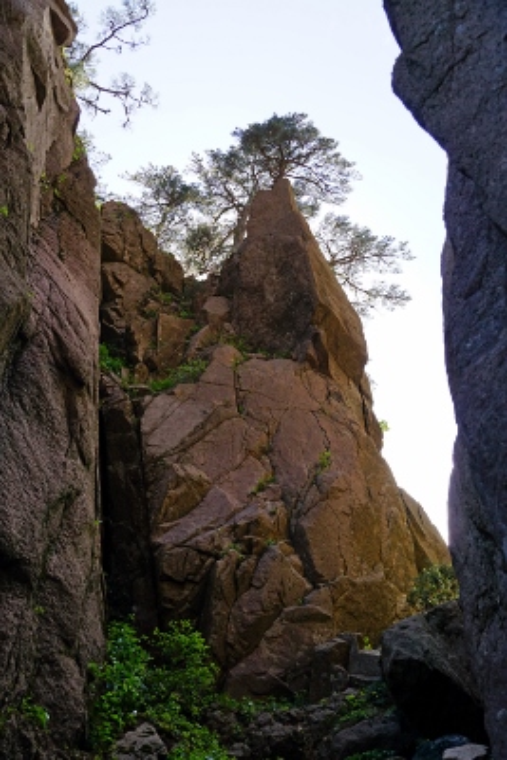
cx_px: 254
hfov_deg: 31.9
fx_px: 886
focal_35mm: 42
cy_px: 380
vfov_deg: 46.4
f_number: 6.3
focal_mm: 28
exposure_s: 1/100
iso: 100
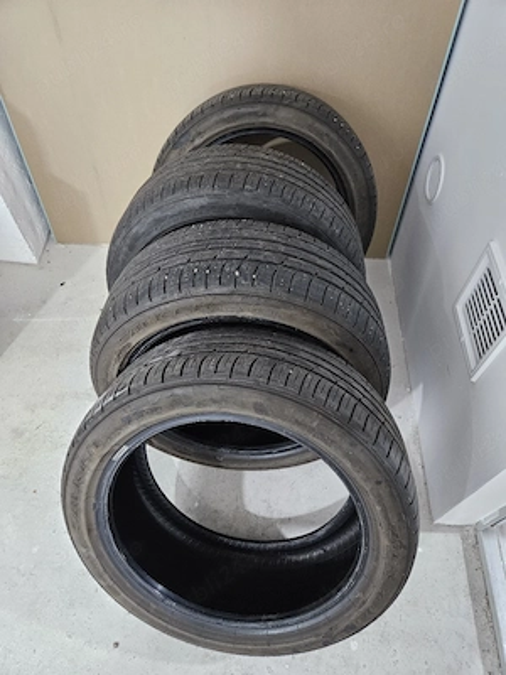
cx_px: 253
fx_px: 448
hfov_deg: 58.9
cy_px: 338
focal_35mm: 23
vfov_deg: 73.9
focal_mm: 5.4
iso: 500
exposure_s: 1/25.1
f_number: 1.8
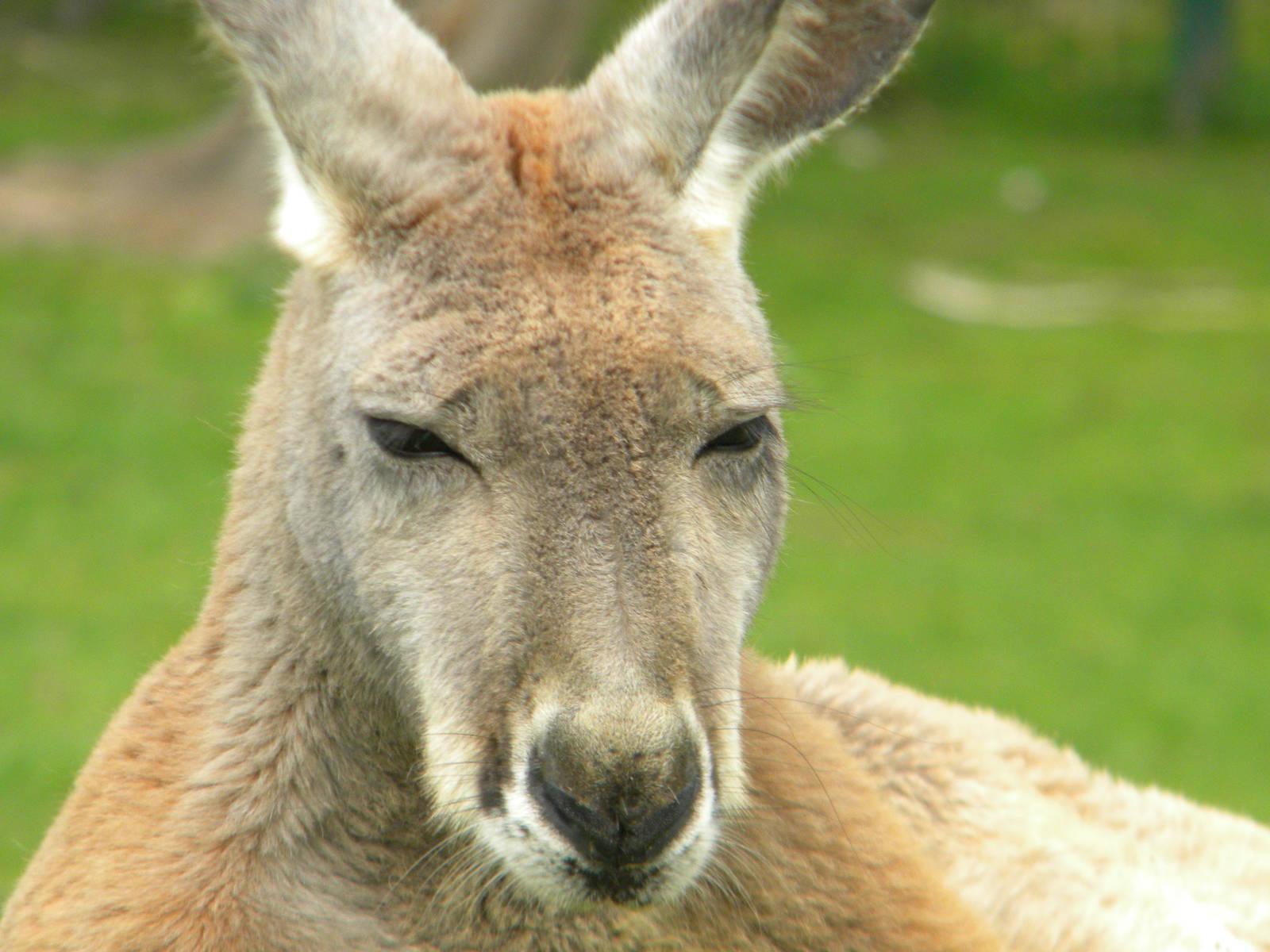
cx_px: 635
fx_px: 15189
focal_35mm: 414
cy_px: 476
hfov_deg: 4.8
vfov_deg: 3.6
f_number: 5.4
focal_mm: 75
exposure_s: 1/250
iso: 192
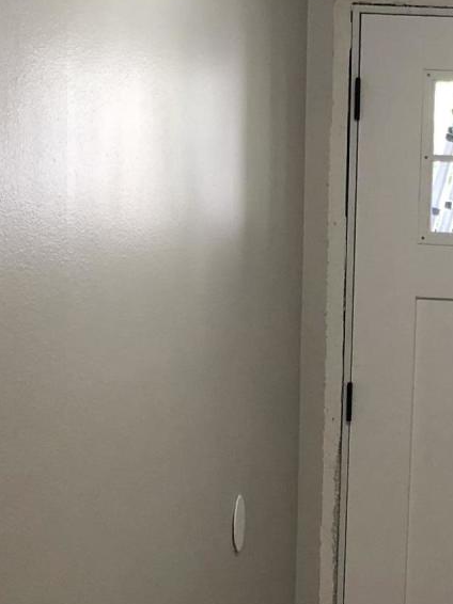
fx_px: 1729
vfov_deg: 19.7
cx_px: 475
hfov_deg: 14.6
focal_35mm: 99
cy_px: 458
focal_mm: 3.99
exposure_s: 1/30
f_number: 1.8
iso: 40
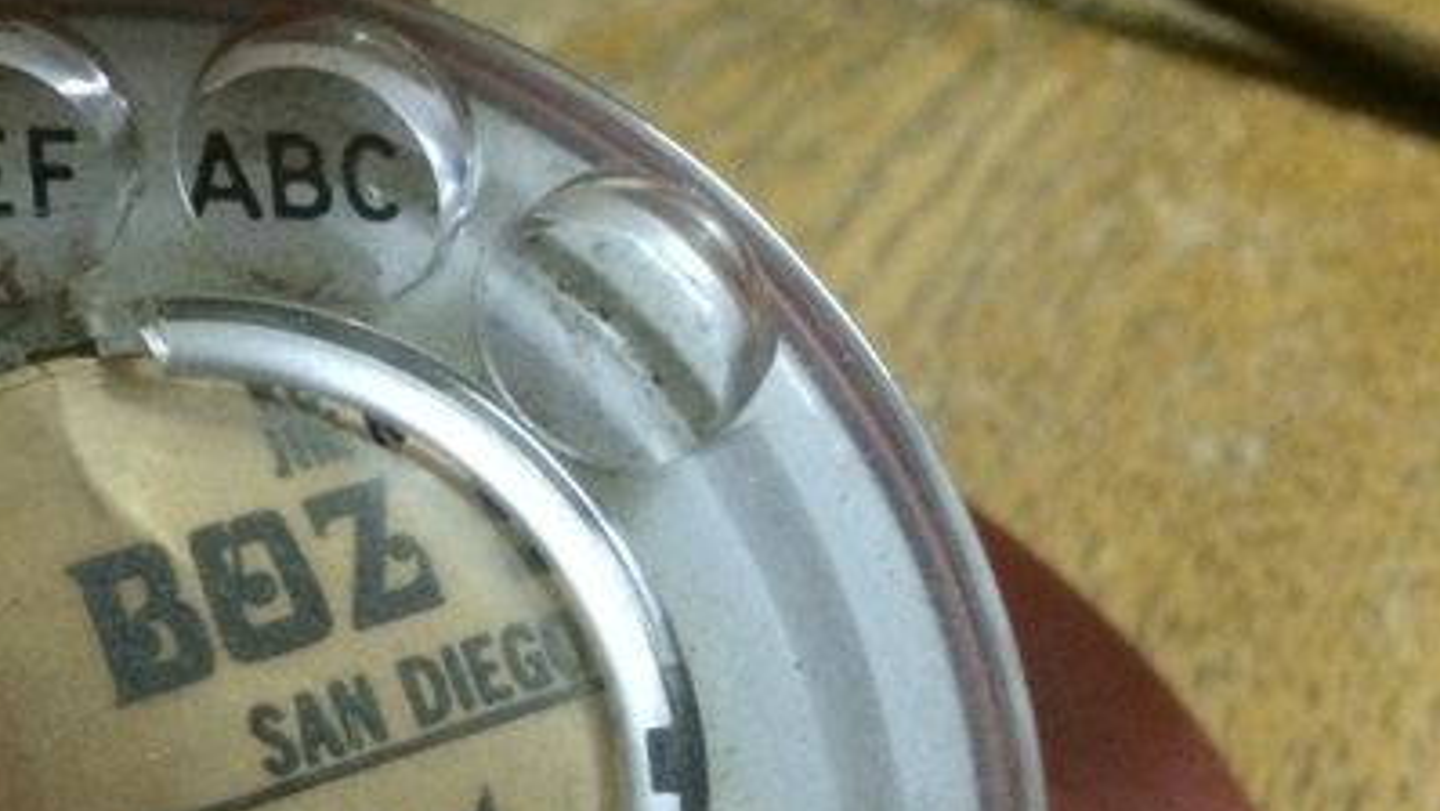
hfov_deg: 27.5
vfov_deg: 16.0
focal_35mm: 74
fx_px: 2826
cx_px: 119
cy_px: 802
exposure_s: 1/15
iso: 500
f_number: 2.2
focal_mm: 4.12
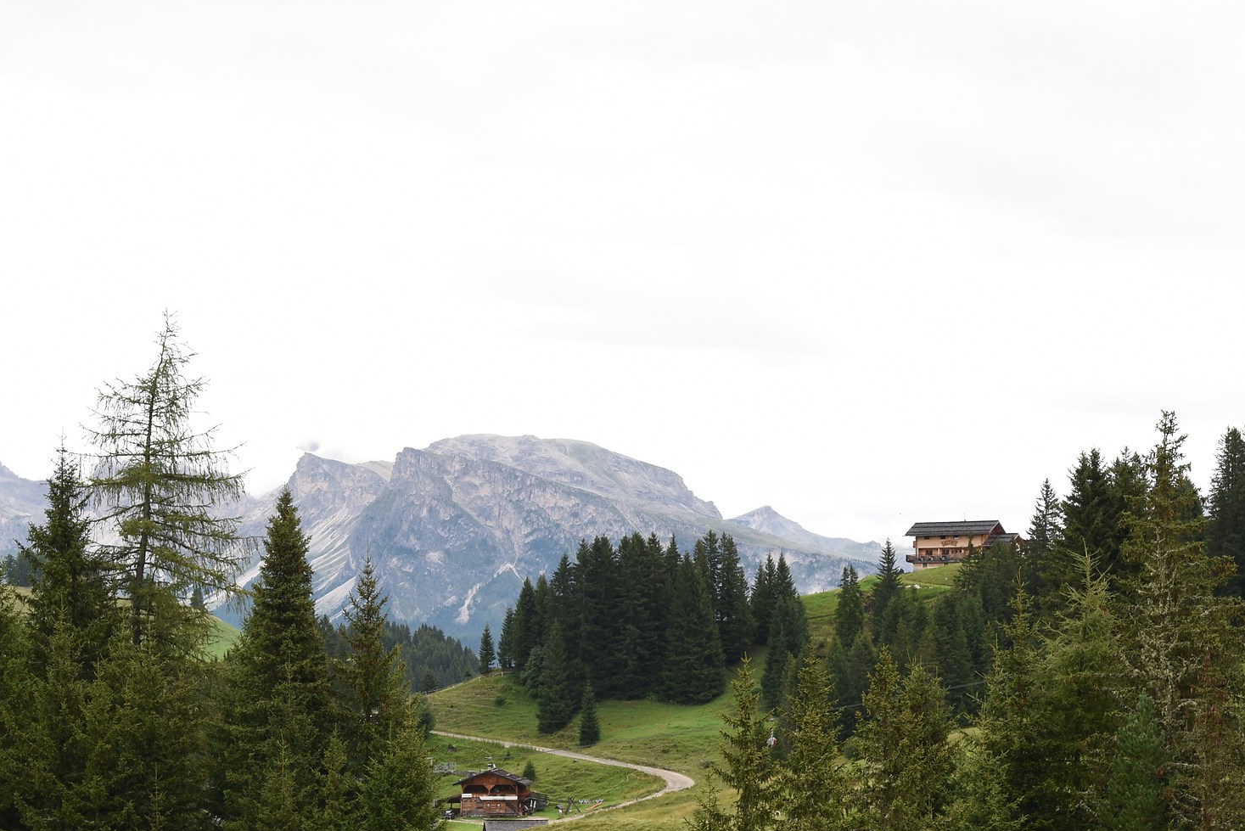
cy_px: 624
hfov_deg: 22.6
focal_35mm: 90
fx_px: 3113
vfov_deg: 15.1
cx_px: 556
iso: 320
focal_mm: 55
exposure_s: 1/60
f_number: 11
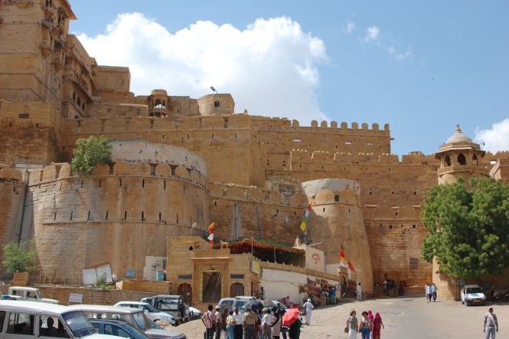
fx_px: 742
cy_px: 170
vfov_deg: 25.7
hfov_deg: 37.9
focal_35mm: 52
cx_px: 254
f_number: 10
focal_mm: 35
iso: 400
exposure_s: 1/400
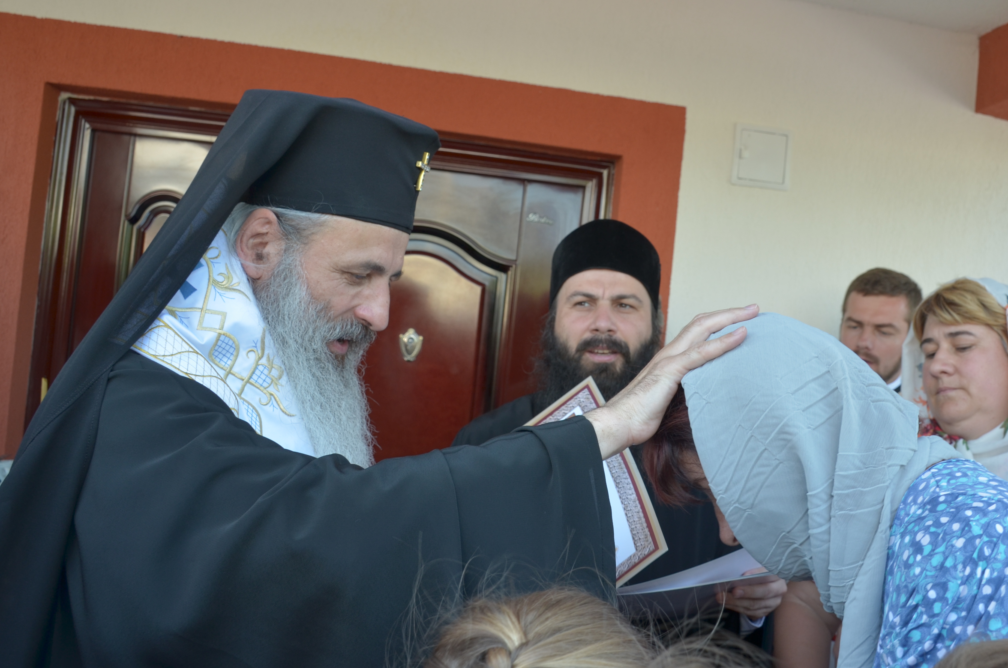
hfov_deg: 52.8
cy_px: 329
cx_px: 614
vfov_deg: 36.7
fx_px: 1006
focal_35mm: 36
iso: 200
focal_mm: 18
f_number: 5
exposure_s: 1/100
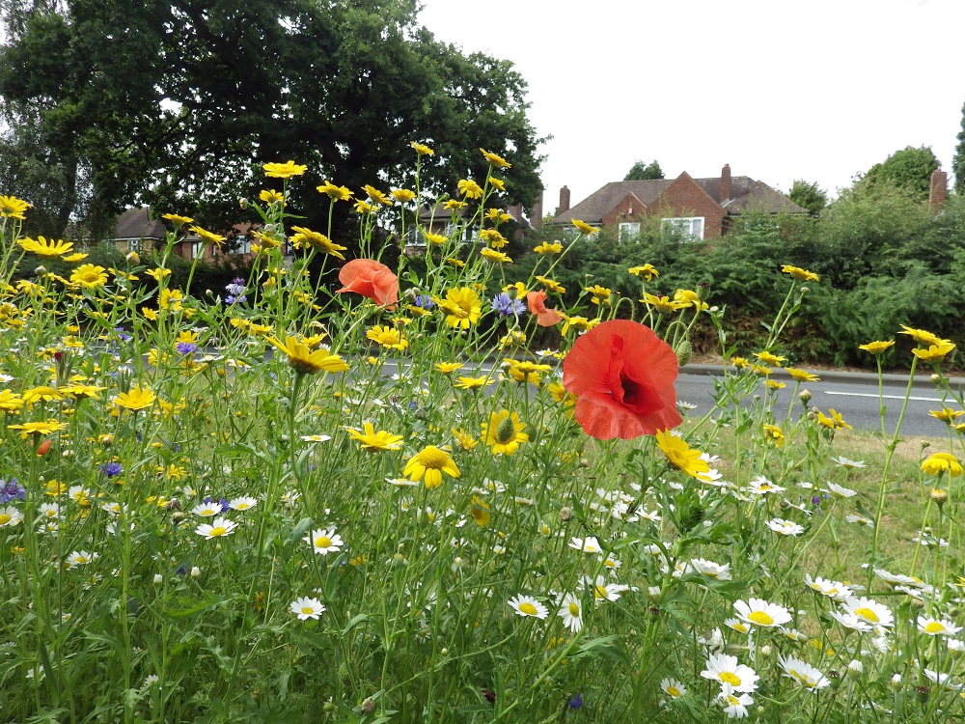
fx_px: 613
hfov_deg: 76.4
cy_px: 362
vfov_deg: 61.1
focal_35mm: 22
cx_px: 482
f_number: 3.1
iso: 100
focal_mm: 4
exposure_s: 1/400
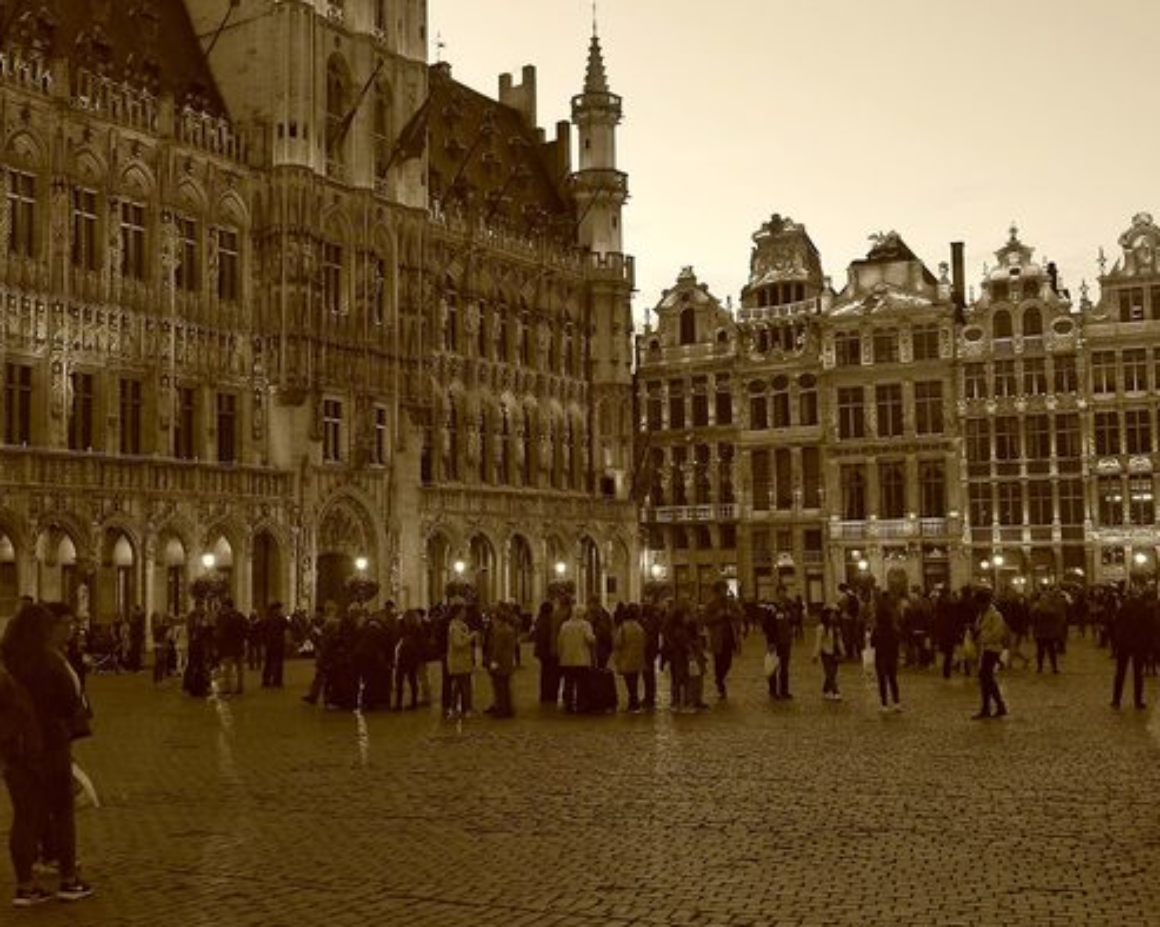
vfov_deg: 37.3
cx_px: 548
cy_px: 469
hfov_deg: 45.8
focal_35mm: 40
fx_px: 1373
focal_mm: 15.9
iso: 200
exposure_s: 1/40
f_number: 2.3
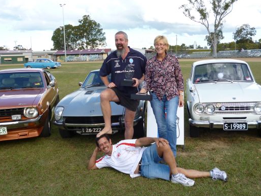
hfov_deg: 52.6
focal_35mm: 35
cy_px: 86
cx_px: 142
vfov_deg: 40.6
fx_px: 264
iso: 100
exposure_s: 1/320
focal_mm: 5
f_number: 3.1
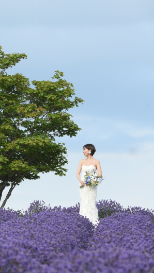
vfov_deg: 9.1
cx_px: -36
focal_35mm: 237
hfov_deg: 5.1
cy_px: 137
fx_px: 1721
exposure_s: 1/500
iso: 400
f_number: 8
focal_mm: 150
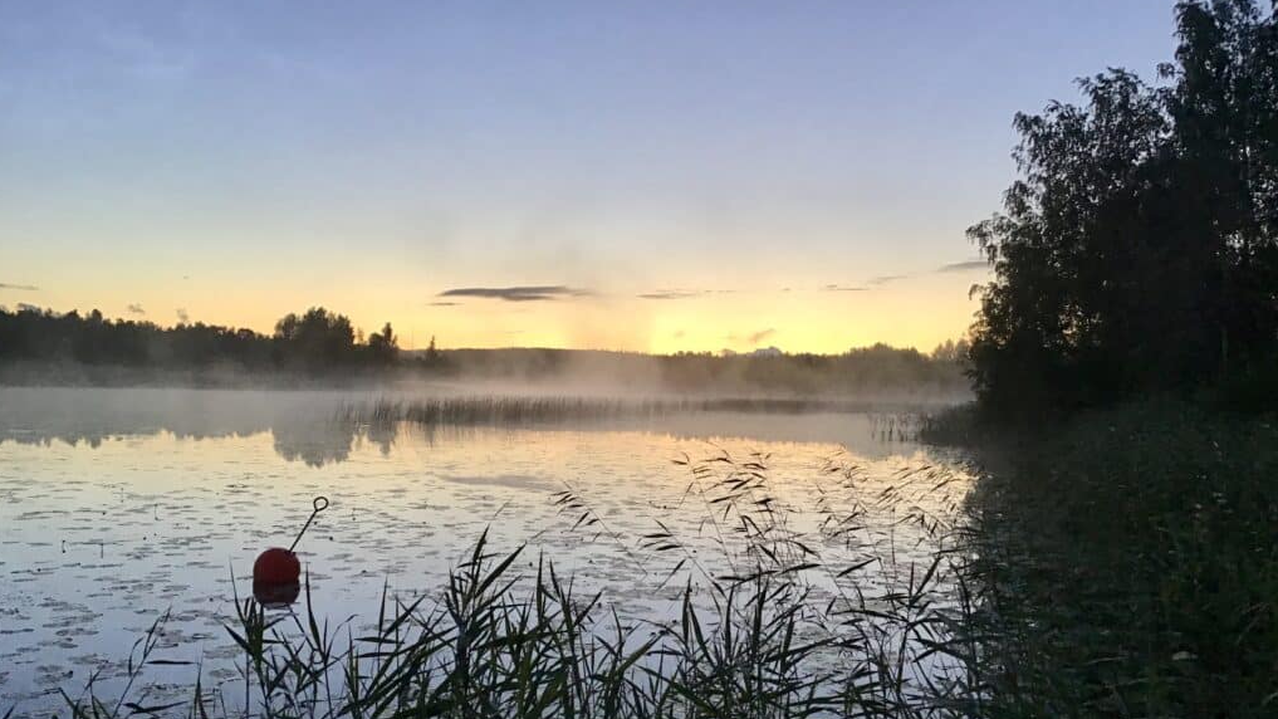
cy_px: 431
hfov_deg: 58.0
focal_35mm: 34
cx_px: 636
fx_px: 1152
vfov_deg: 34.5
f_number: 2.4
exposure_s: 1/33
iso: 64
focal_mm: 3.3
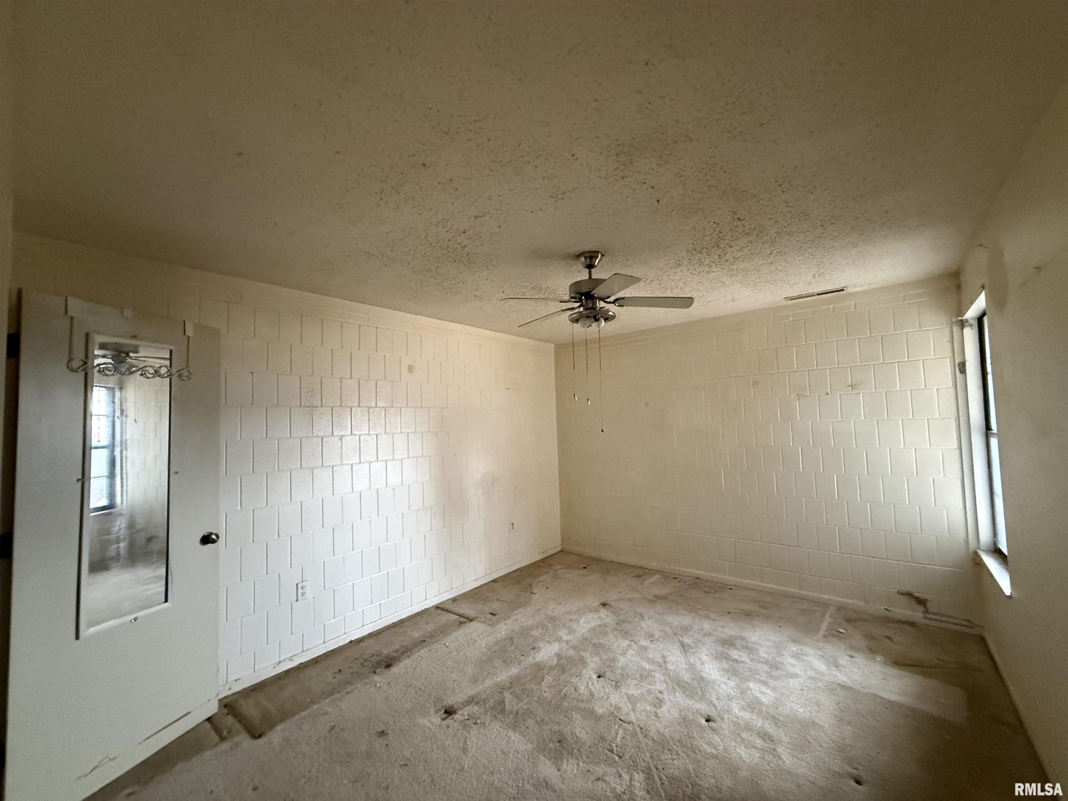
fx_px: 432
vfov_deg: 85.7
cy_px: 400
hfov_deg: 102.1
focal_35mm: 14
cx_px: 534
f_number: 2.2
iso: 800
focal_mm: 2.22
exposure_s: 1/60
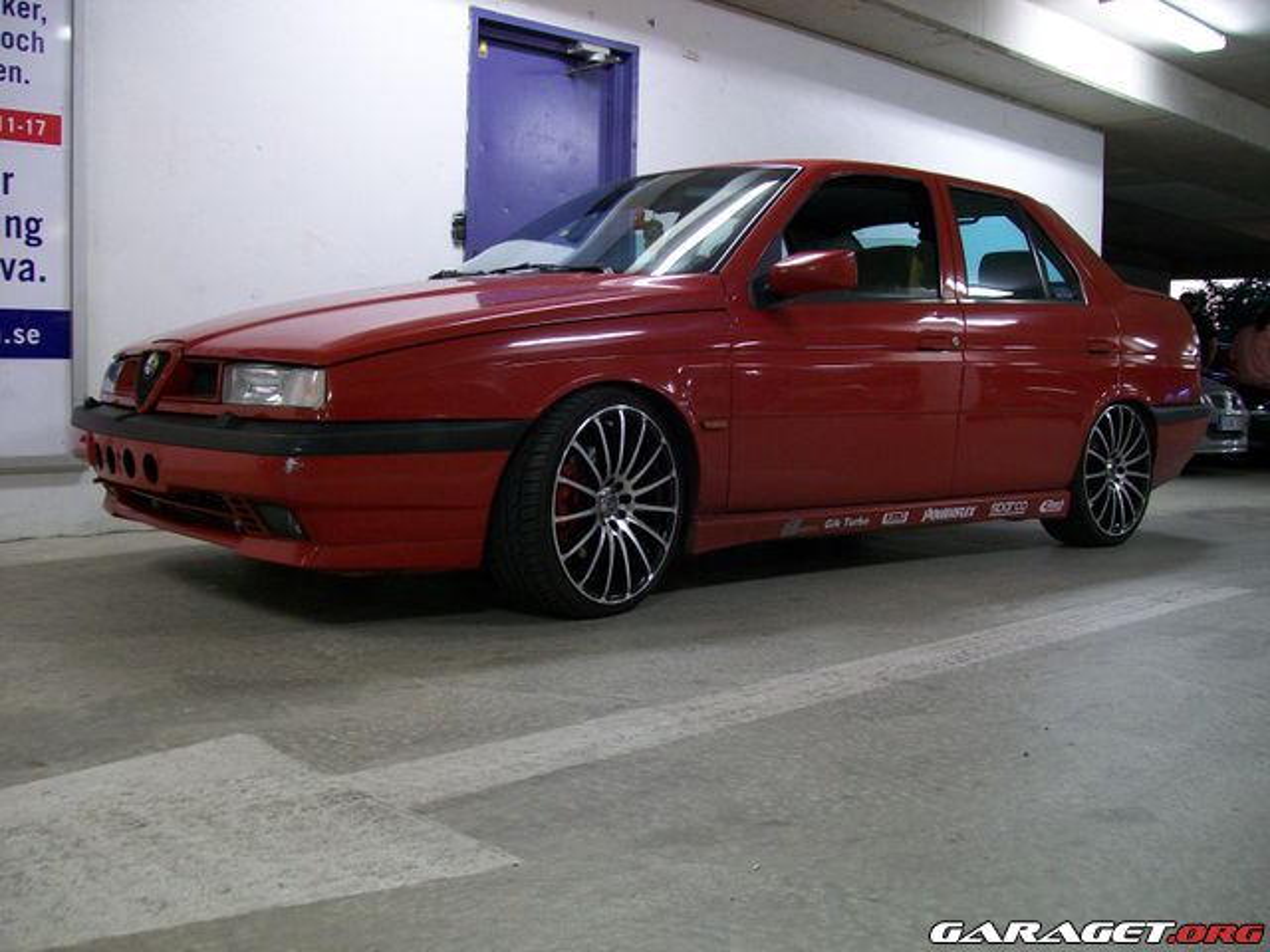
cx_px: 635
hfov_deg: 51.4
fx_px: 1321
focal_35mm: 36
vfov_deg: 39.7
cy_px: 476
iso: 80
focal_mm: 6
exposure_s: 1/8
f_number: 2.7
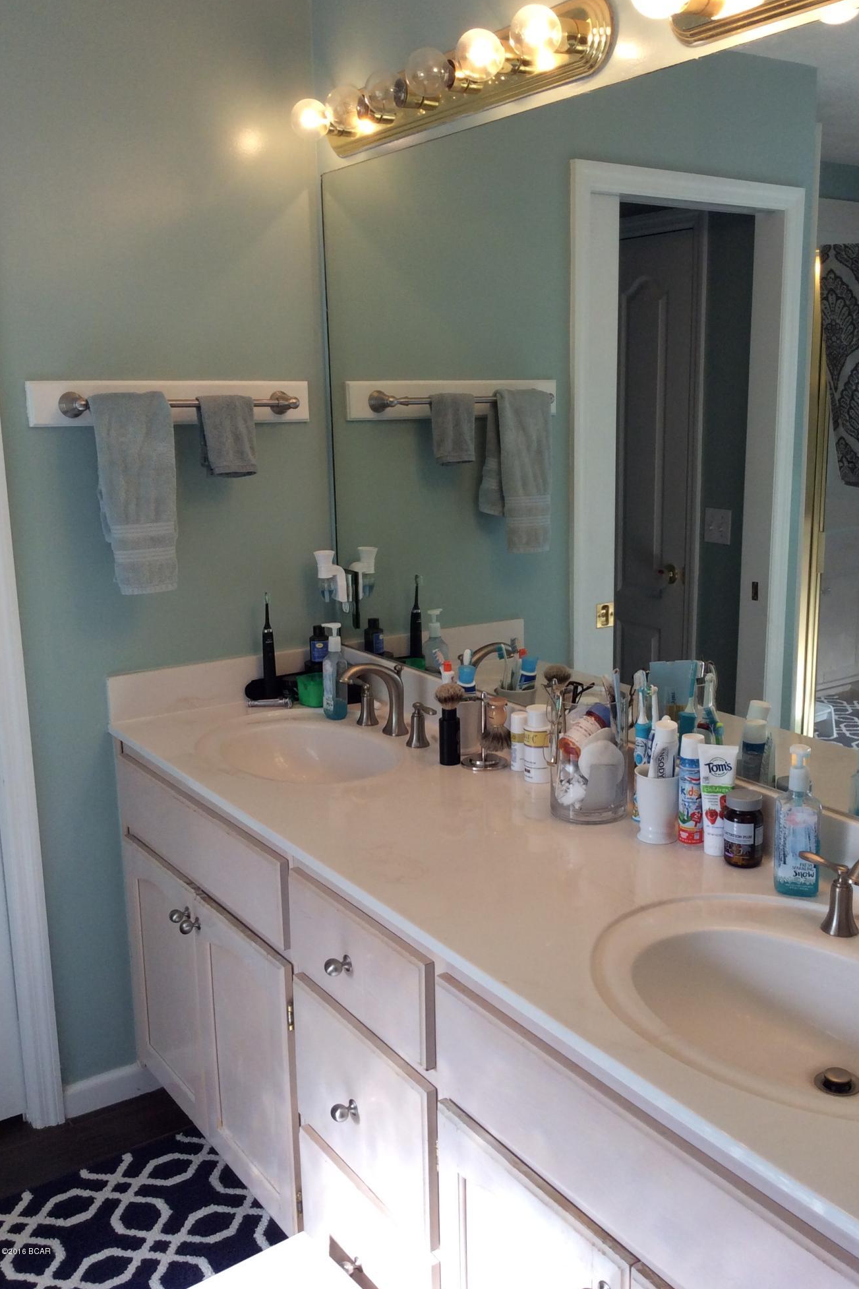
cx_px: 490
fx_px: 1217
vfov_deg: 55.8
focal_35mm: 34
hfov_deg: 38.8
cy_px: 633
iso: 50
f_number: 2.4
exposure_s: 1/120
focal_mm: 3.3
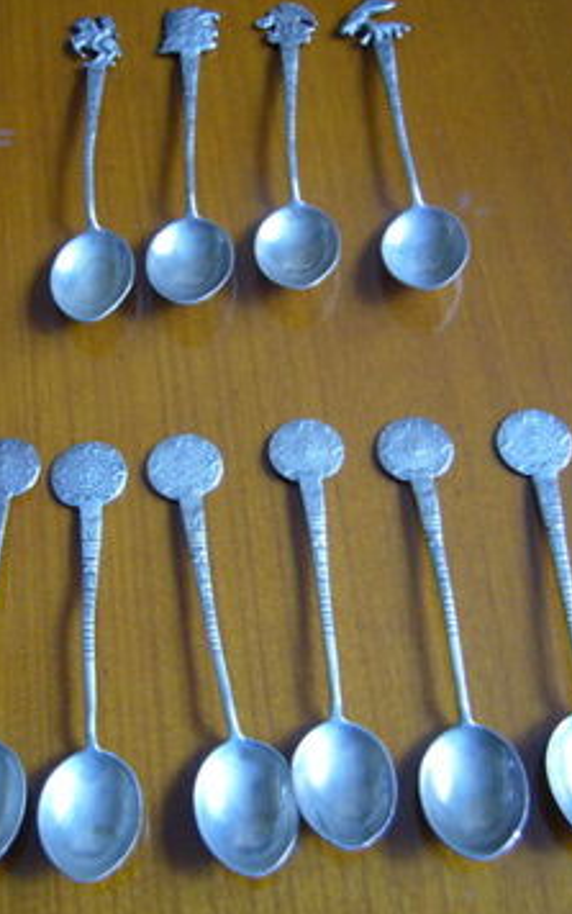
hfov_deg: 25.8
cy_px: 454
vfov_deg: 40.3
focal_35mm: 50
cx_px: 239
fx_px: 1245
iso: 200
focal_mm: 5.8
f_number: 2.8
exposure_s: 1/10
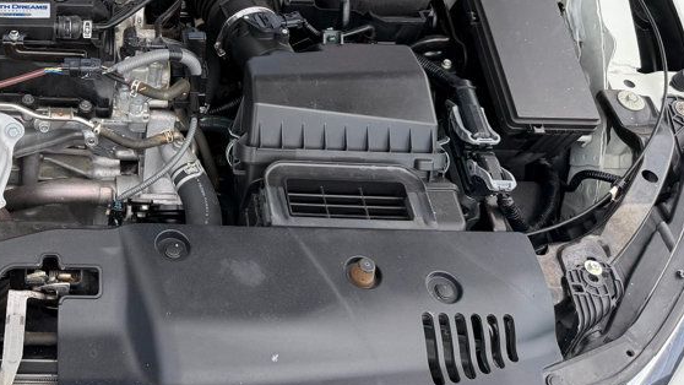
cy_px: 38
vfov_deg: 24.2
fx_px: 871
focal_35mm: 48
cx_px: 64
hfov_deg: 39.7
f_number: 1.78
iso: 100
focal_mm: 6.76
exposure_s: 1/967
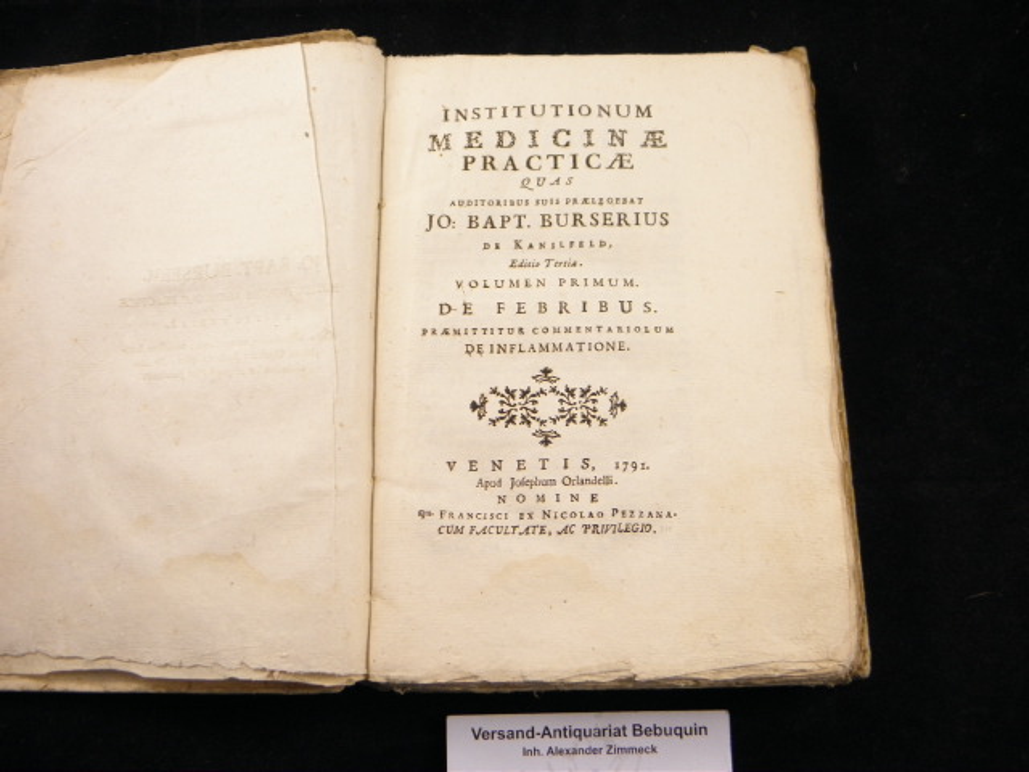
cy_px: 386
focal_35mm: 41
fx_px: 1219
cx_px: 514
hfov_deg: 45.8
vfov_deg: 35.1
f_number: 3.8
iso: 160
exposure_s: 1/40
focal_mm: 7.5
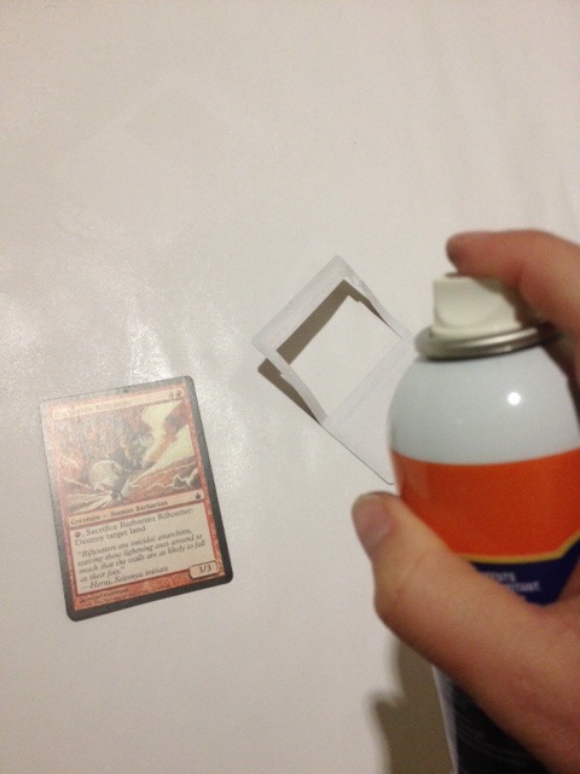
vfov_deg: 52.6
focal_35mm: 35
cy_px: 387
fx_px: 782
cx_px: 290
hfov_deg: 40.7
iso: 250
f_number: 2.4
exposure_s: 1/20
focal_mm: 4.28
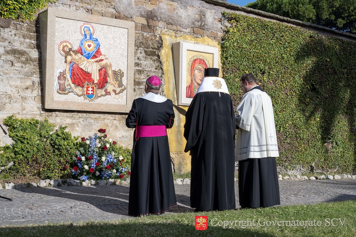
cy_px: 118
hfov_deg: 58.7
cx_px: 178
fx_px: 316
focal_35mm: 32
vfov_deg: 41.1
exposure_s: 1/160
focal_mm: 32
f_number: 5
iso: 3200
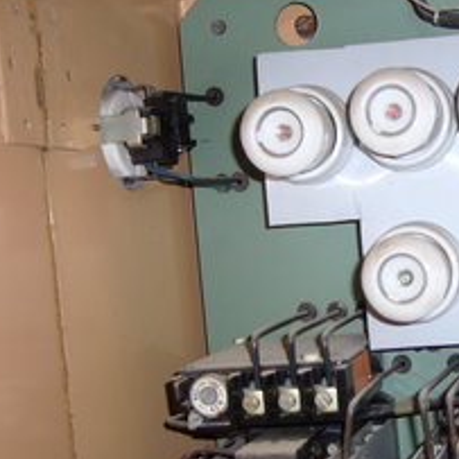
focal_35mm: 61
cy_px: 276
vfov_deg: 28.1
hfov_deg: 27.1
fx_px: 915
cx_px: 416
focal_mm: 5.8
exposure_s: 1/30
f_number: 2.8
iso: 100
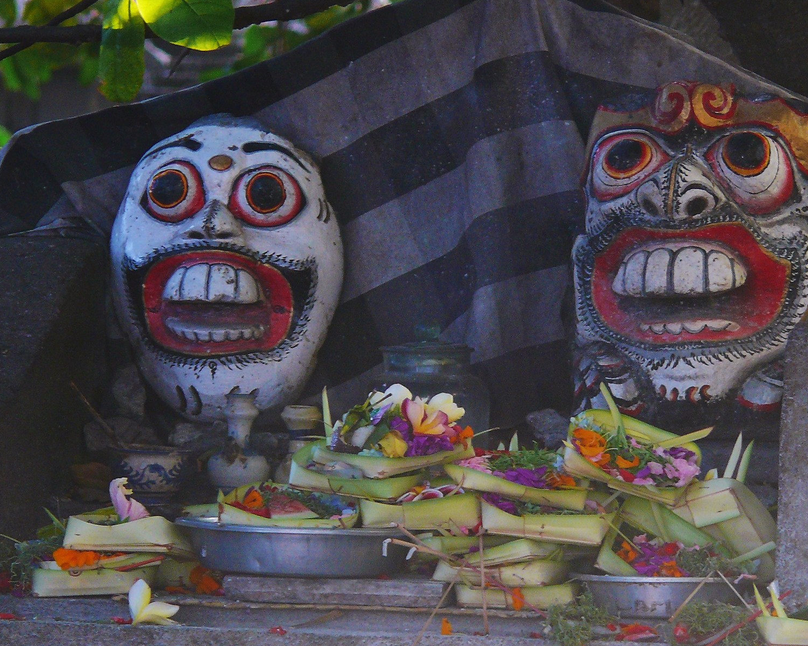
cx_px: 458
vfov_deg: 2.6
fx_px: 14132
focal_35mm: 591
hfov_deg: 3.3
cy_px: 396
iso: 100
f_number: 5.6
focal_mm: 79.7
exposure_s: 1/20
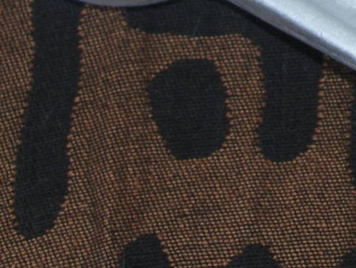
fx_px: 2202
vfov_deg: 6.9
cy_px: -110
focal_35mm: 214
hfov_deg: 9.2
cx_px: 398
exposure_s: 1/50
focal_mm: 12.4
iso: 100
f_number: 3.2
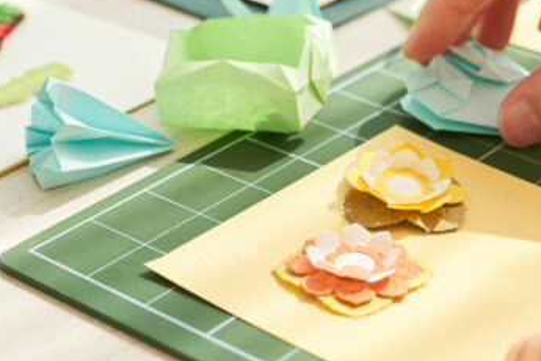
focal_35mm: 104
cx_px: 395
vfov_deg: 13.2
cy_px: 199
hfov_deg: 19.5
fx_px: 1563
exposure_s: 1/180
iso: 100
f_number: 4
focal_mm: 35
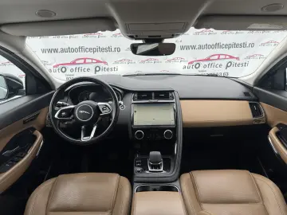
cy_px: 108
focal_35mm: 24
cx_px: 144
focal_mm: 6.76
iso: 80
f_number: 1.78
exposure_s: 1/995
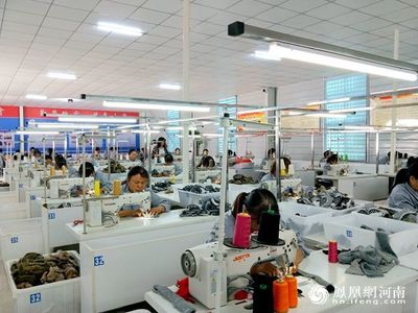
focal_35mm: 25
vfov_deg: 54.9
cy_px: 156
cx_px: 209
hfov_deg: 69.4
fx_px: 302
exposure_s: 1/50
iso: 37
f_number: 1.7
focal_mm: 4.27
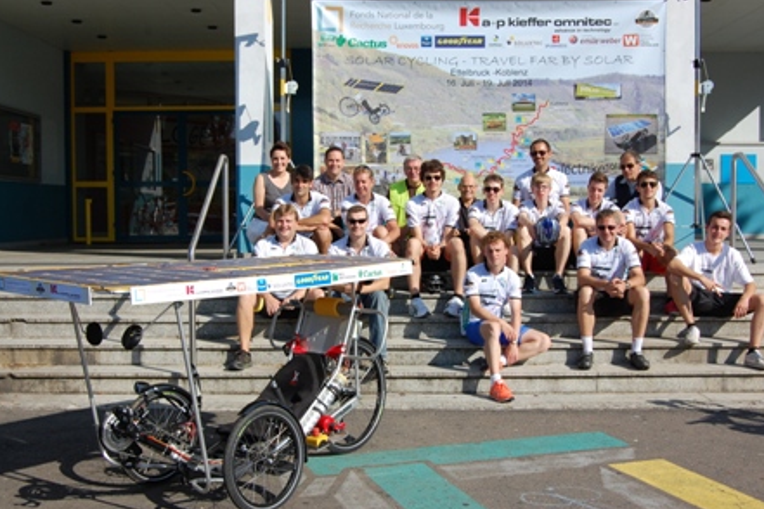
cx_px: 385
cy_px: 256
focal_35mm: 46
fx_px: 976
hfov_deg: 42.7
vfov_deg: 29.2
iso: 200
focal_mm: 30
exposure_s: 1/400
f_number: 10
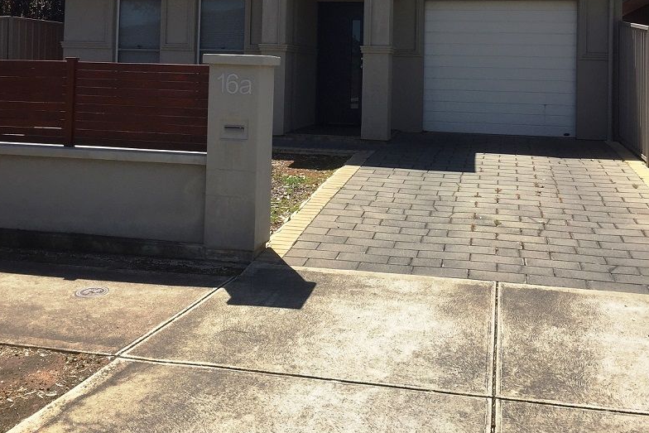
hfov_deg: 47.4
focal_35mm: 41
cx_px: 320
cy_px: 60
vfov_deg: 31.4
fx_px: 739
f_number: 2.2
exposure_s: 1/1582
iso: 32
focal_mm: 4.15
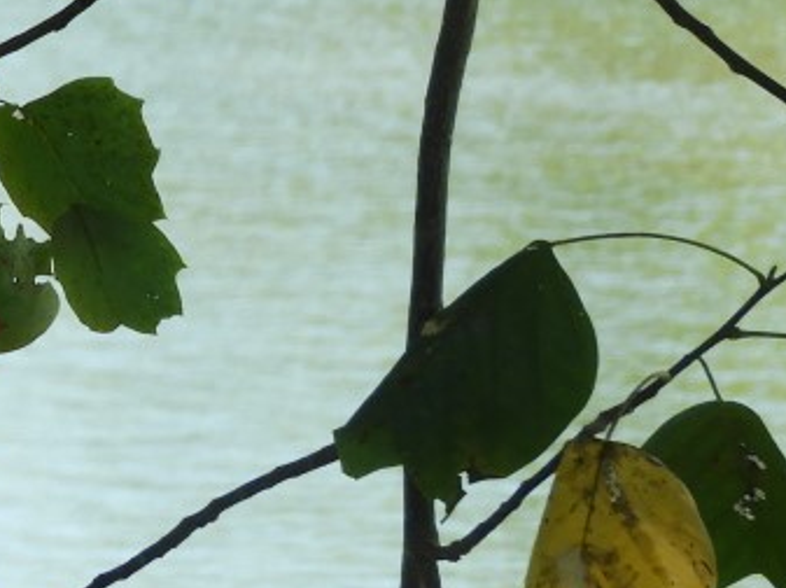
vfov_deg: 1.6
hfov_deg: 2.1
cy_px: -555
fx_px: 21344
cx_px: -588
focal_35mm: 941
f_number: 5.3
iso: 100
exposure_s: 1/100
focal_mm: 39.4
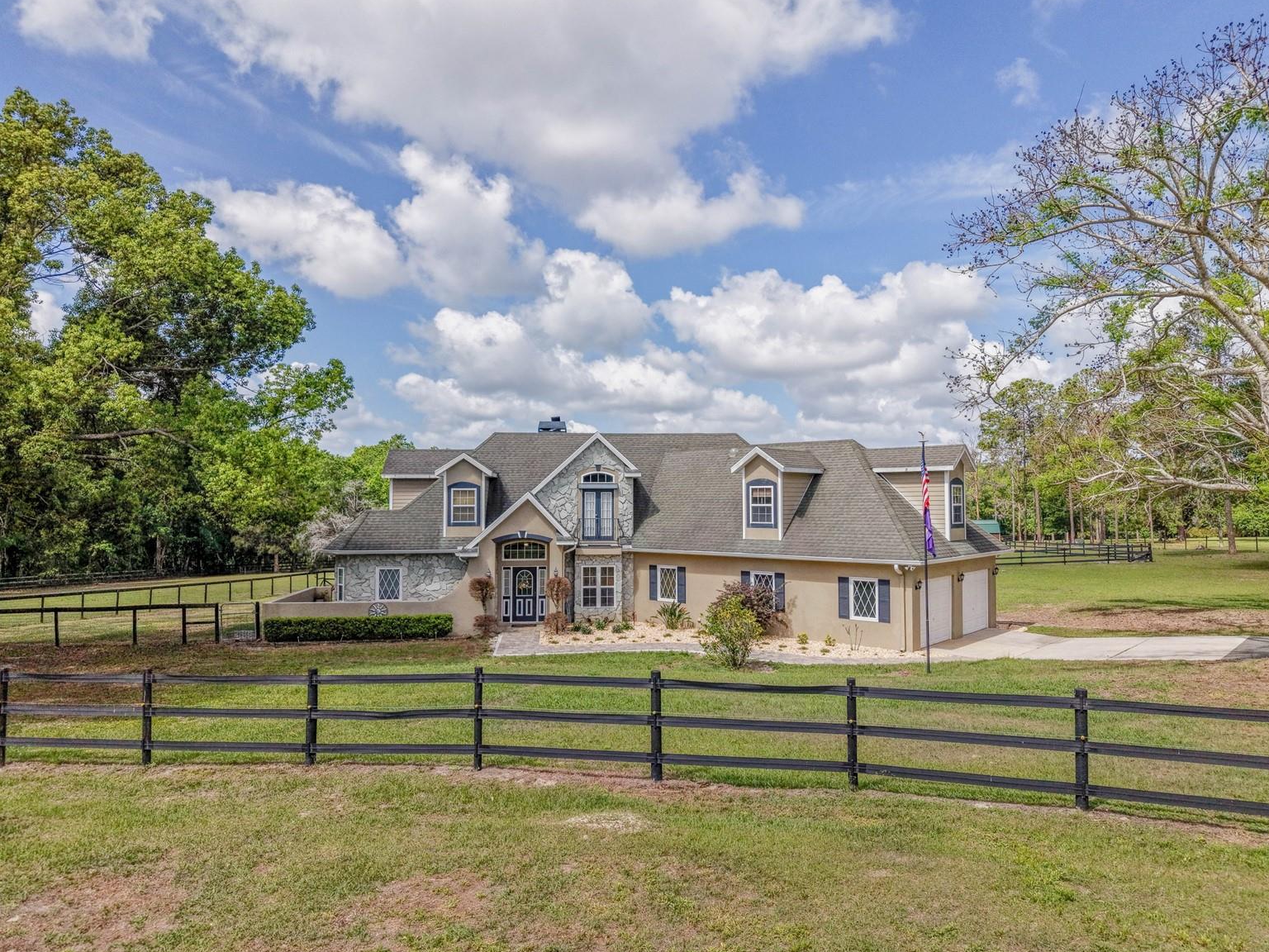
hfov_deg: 69.4
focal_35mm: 25
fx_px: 916
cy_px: 478
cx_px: 634
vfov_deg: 54.9
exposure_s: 1/200
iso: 170
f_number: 1.8
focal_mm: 8.67
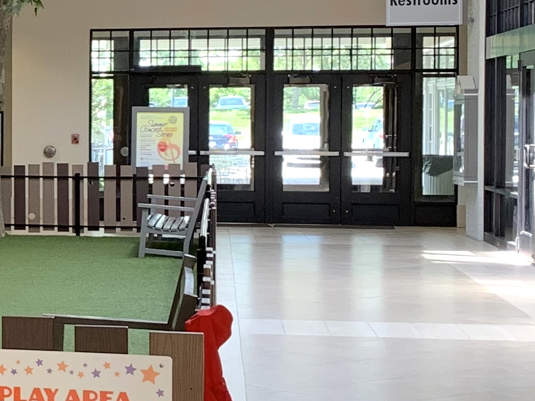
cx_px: -214
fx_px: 1716
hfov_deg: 16.5
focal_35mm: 111
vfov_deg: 13.3
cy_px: 167
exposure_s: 1/121
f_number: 1.8
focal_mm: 4.25
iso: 100
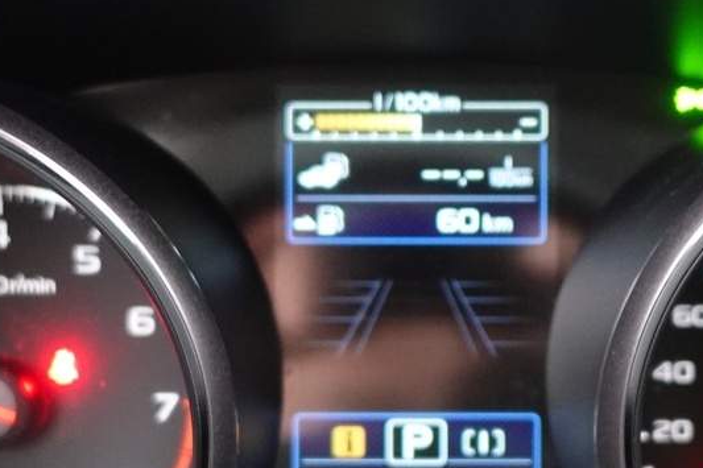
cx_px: 417
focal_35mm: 73
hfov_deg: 27.7
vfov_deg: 18.6
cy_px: 283
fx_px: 1425
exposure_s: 1/8
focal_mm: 9.4
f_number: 1.8
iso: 1250
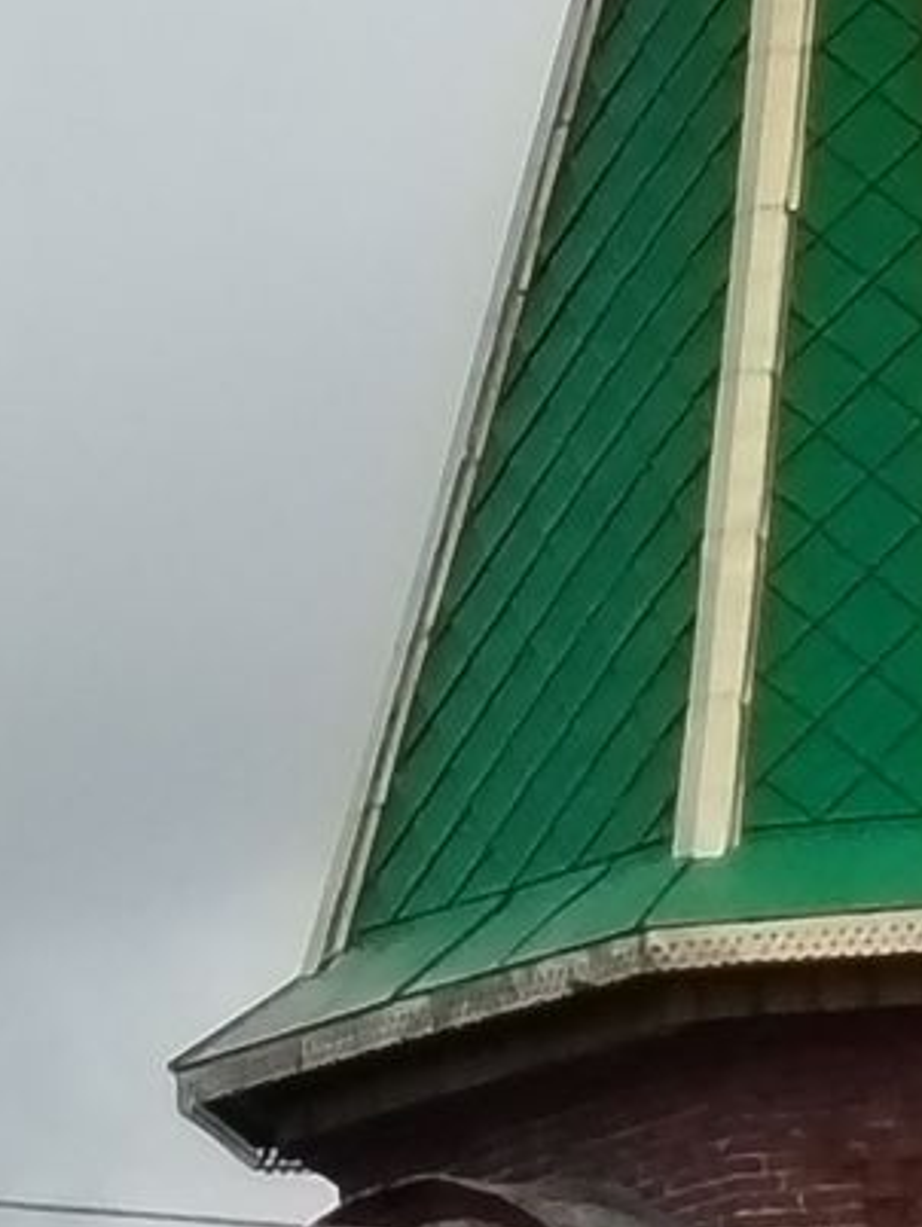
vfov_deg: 3.5
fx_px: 20008
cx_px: 861
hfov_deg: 2.6
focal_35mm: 564
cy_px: -473
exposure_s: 1/517
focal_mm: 5.25
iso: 100
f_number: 1.75
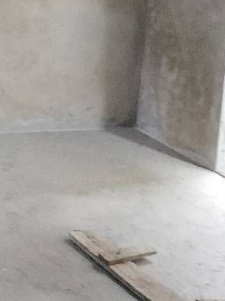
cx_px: -86
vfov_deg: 24.8
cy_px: 49
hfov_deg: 17.6
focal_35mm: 77
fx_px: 668
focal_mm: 4.71
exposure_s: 1/60
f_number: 1.7
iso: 709
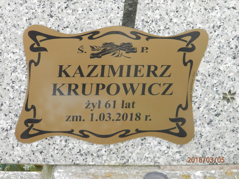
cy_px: 90
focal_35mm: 180
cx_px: 120
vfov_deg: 8.2
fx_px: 1243
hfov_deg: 11.0
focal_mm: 32.1
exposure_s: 1/100
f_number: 5.1
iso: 200
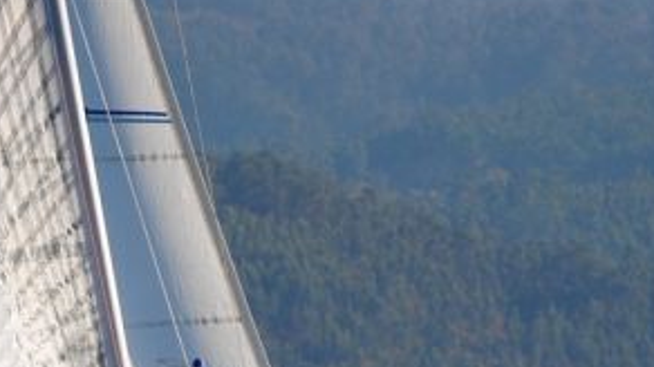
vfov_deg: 2.3
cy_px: 590
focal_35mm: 538
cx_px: 146
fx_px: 9334
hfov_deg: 4.0
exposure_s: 1/640
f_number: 6.3
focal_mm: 125
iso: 100
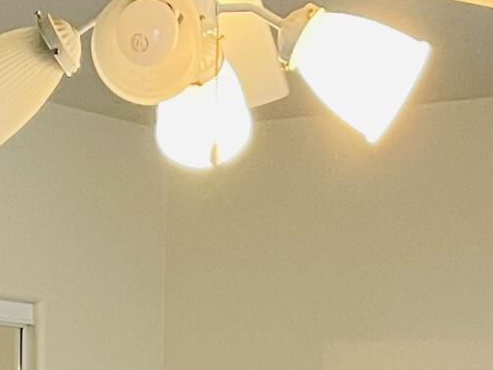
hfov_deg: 12.6
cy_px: 941
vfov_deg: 8.6
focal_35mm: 155
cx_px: 51
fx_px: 2207
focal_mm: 4.2
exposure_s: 1/60
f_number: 1.6
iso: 100
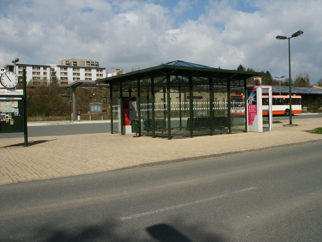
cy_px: 121
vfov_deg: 39.7
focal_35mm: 36
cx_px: 161
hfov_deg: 51.4
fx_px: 335
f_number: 6.7
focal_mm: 7.49
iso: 64
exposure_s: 1/500
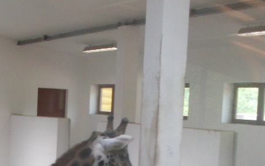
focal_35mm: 92
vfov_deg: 13.7
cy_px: 213
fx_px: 664
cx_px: 55
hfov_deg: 22.3
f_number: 2.8
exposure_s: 1/90
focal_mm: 6.3
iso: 100
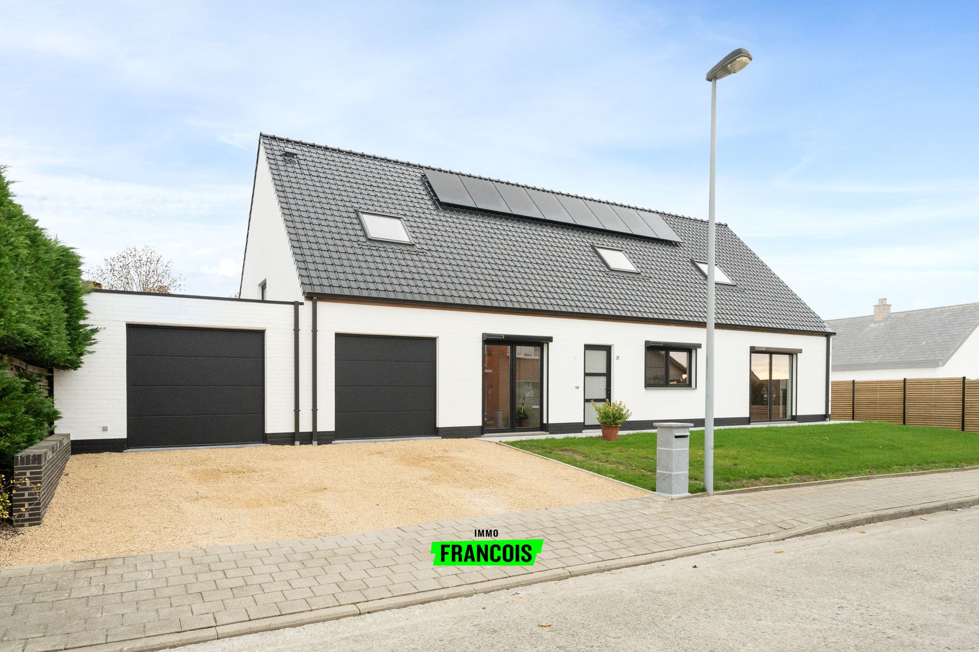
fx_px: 590
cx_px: 490
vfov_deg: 57.9
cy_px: 326
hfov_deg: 79.4
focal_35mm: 22
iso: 2000
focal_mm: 21.7
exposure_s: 1/400
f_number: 10
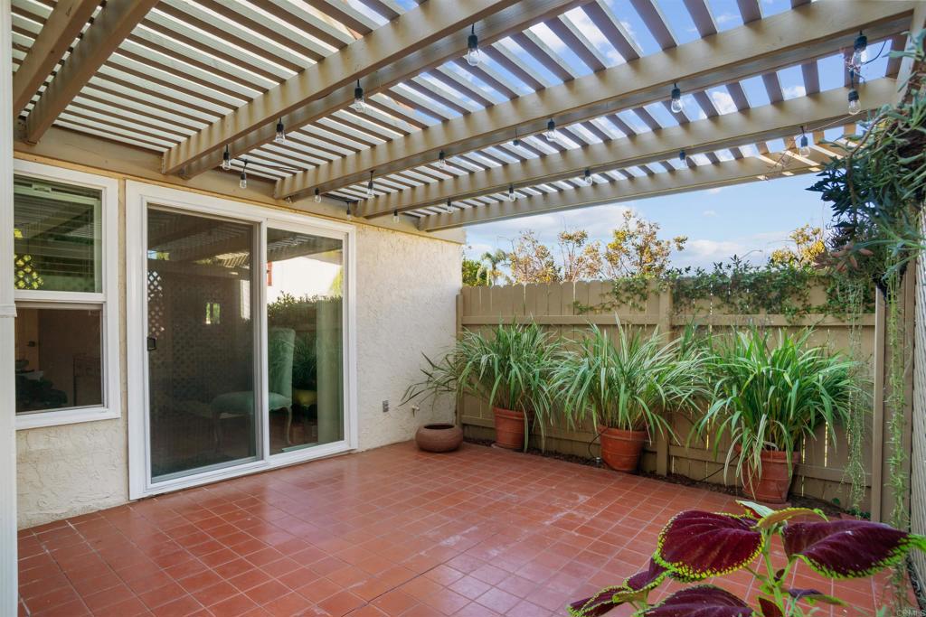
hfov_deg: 90.0
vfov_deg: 67.4
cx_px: 463
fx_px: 463
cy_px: 308
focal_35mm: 18
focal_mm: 18
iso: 320
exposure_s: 1/15
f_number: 9.5
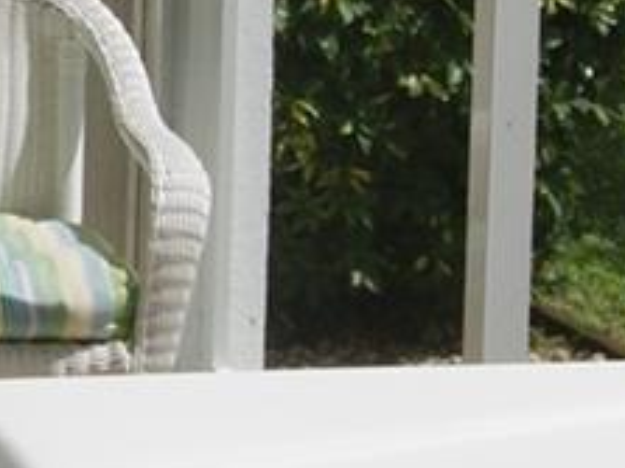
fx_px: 3735
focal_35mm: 207
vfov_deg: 7.1
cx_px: -412
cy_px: -213
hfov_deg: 9.2
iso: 100
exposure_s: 1/80
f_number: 11
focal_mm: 20
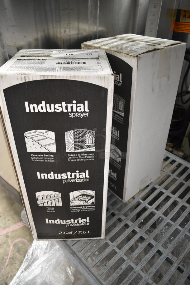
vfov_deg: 67.3
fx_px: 213
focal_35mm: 27
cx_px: 95
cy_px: 142
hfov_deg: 48.0
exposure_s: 1/30
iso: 2000
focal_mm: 18
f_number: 3.5
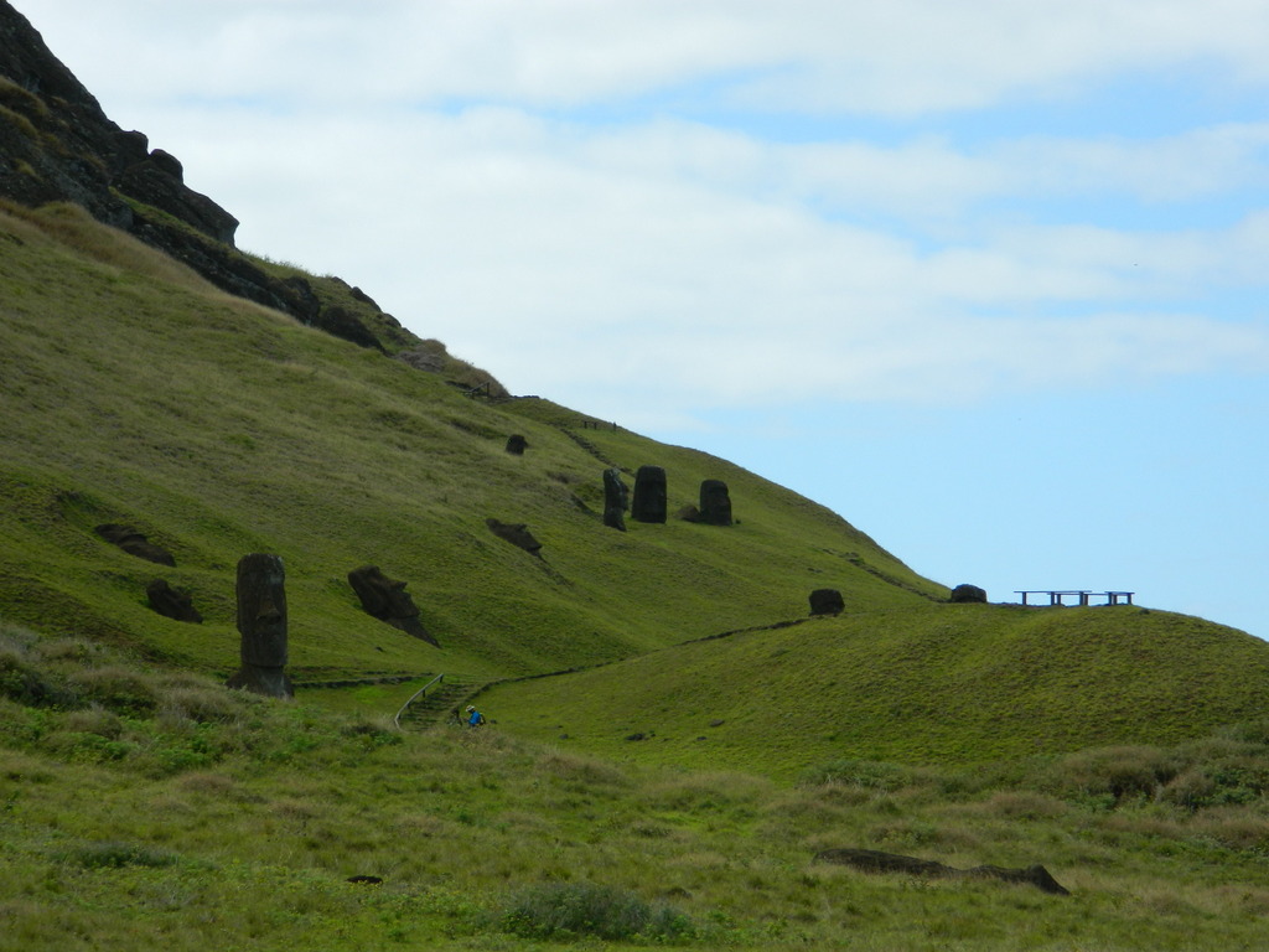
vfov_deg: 8.4
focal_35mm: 177
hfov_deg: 11.2
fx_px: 6489
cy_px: 476
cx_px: 634
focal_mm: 31.8
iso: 100
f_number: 5.1
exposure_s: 1/500
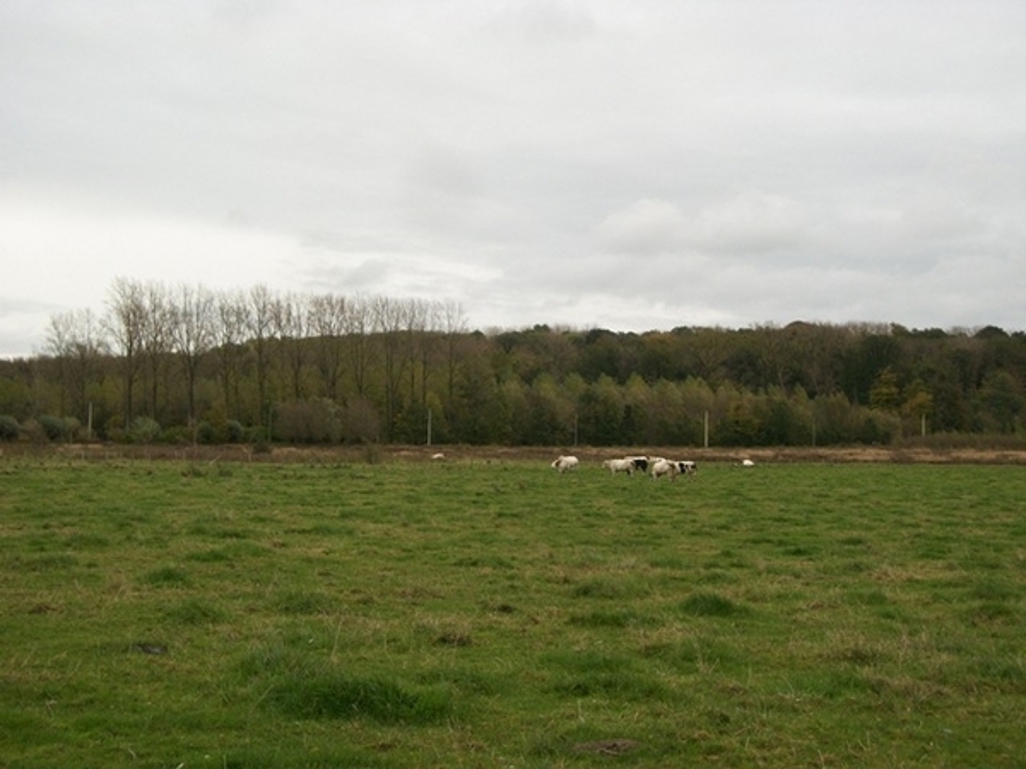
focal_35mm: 50
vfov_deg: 29.1
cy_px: 384
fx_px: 1482
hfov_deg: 38.2
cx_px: 513
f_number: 3.6
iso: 80
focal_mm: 8.8
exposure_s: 1/250
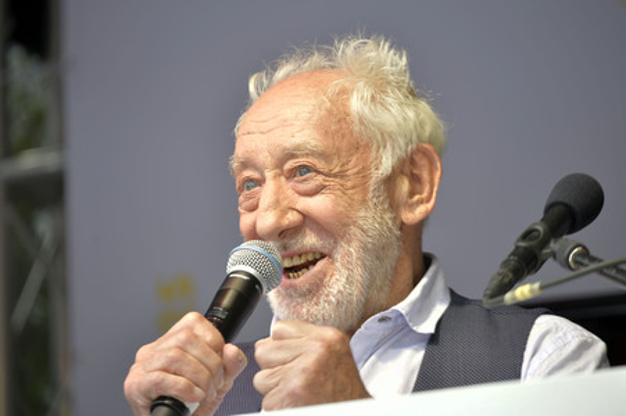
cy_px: 208
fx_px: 4170
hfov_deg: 8.6
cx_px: 313
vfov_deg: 5.7
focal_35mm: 240
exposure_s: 1/125
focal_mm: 240
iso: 400
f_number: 5.6
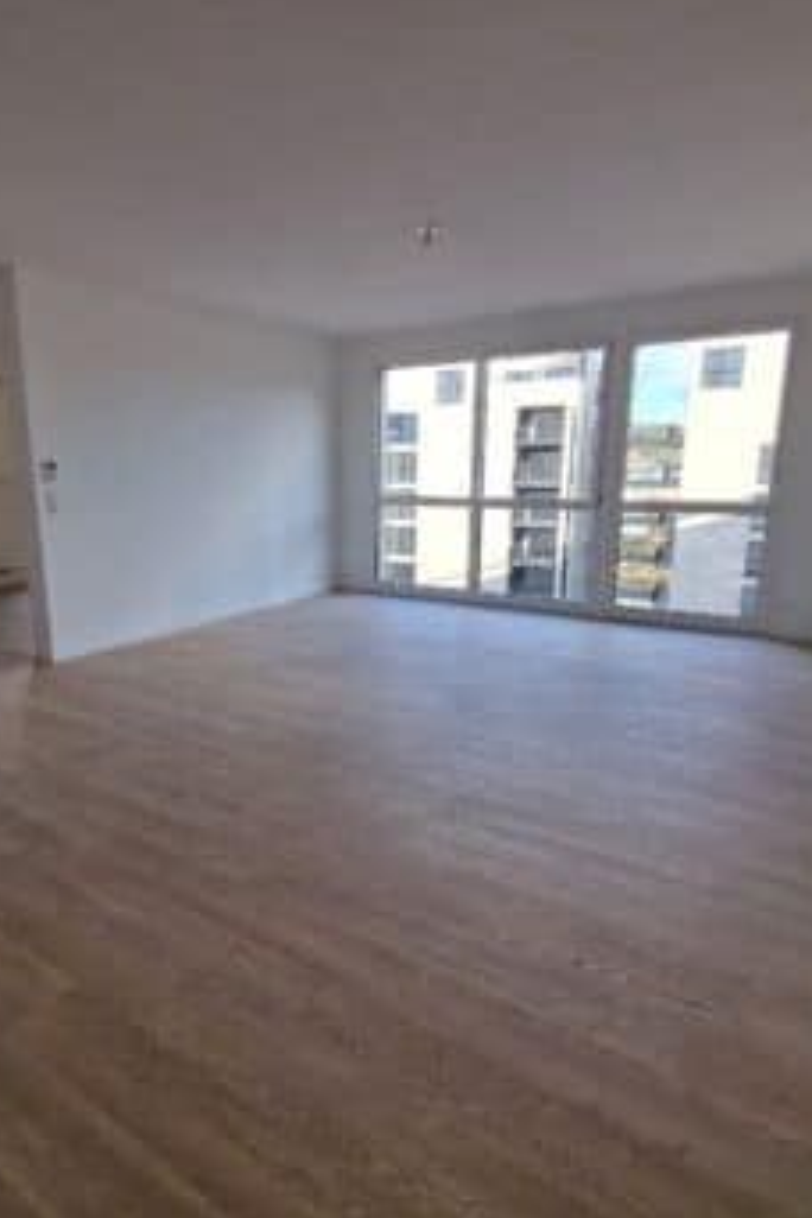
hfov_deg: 64.2
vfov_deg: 86.9
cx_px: 342
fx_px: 643
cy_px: 613
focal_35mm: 19
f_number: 2.2
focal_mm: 2.2
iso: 50
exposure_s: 1/175
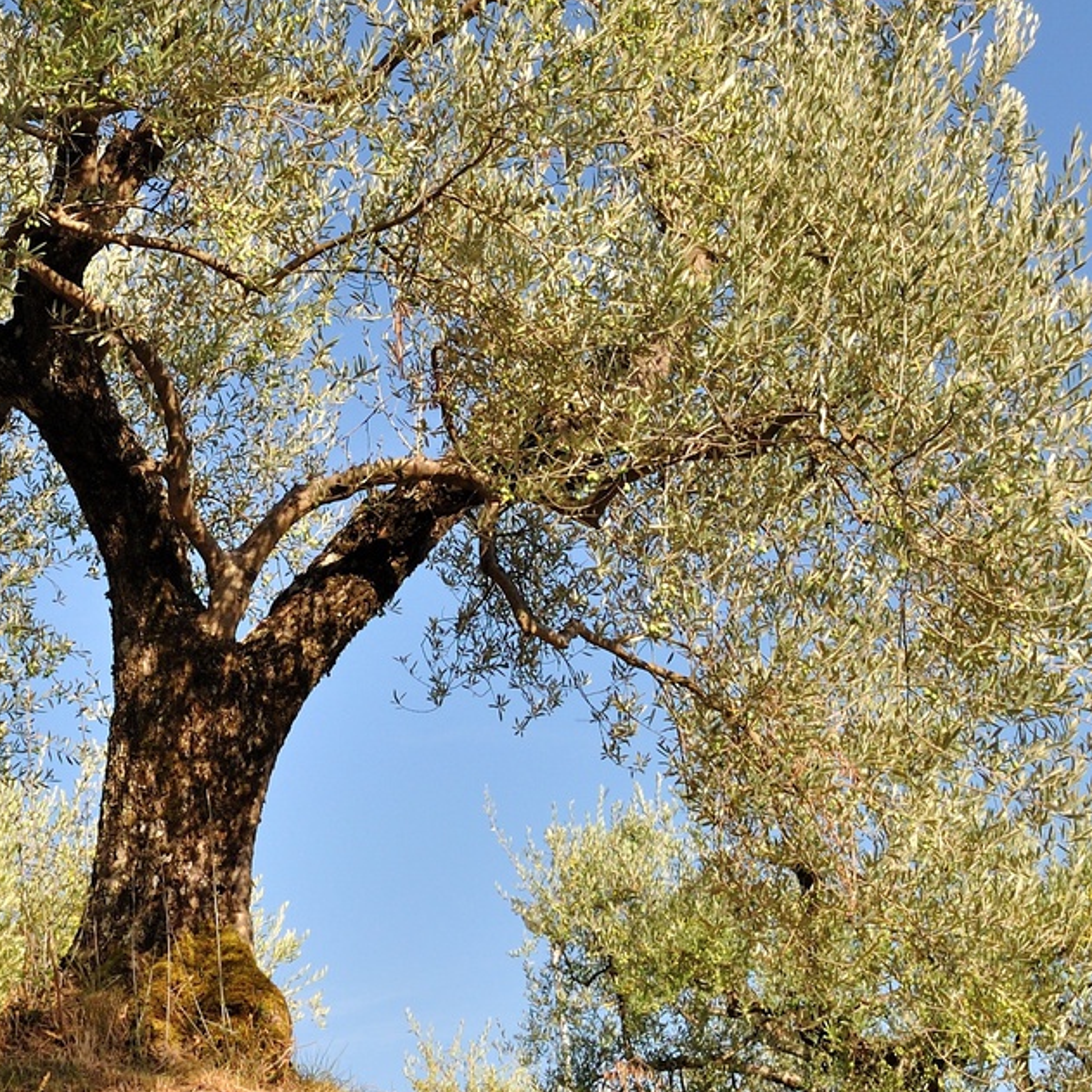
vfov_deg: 22.7
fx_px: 2677
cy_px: 216
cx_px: 233
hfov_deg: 22.8
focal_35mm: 75
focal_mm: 22
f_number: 10
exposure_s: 1/250
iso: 200
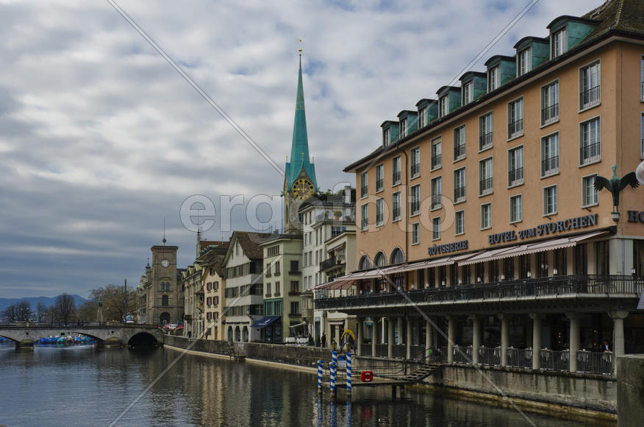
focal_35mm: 42
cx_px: 322
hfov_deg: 46.5
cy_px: 214
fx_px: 750
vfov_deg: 31.7
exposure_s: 1/250
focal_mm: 28
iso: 100
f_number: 6.7
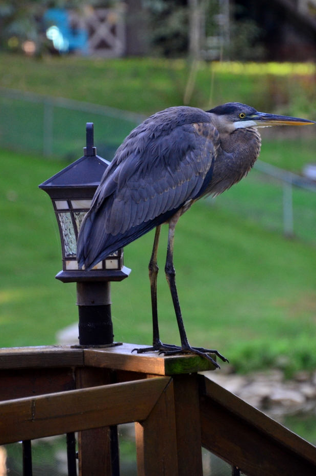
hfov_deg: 4.5
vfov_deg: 6.8
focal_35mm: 305
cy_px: 219
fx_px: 4023
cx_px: 170
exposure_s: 1/200
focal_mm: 185
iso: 1600
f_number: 6
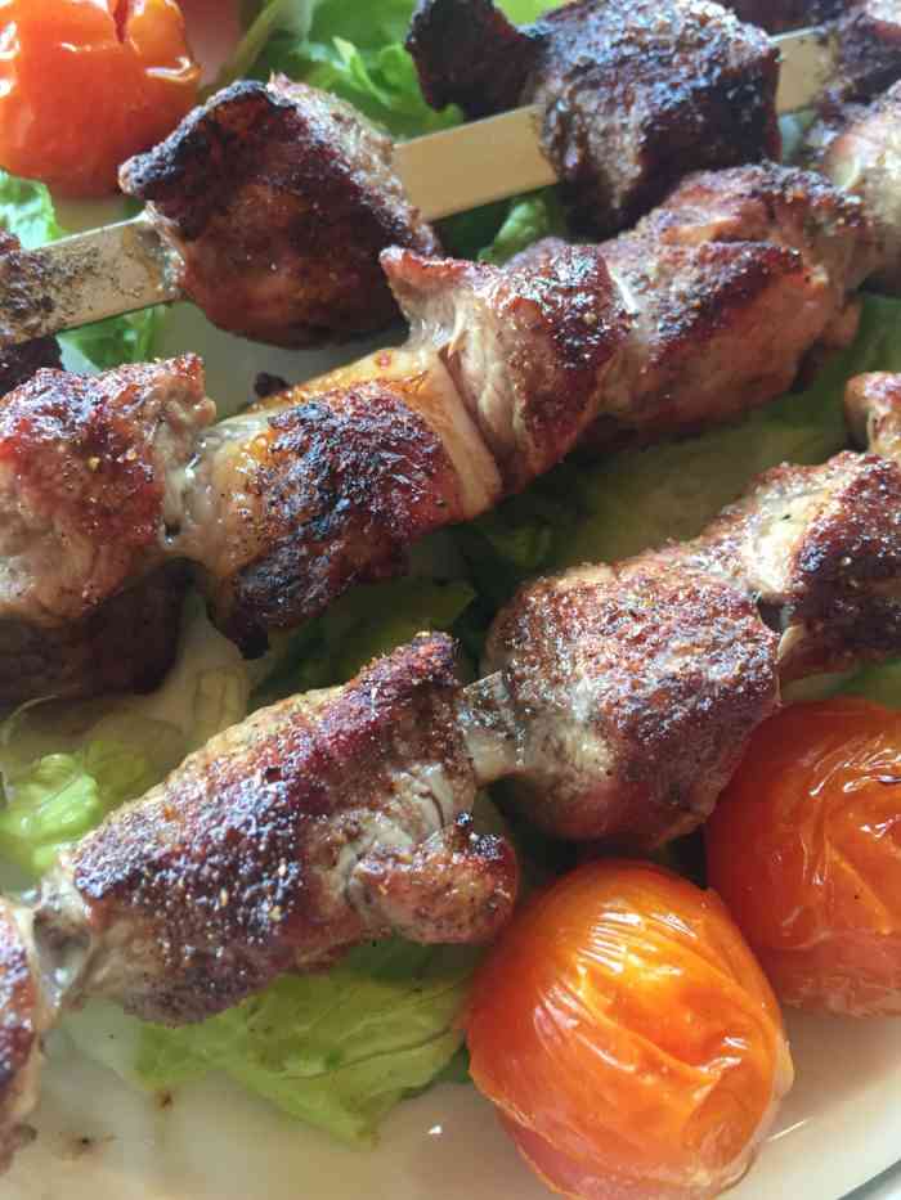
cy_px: 600
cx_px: 450
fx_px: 1006
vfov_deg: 61.7
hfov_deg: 48.2
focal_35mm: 29
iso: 100
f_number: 2.2
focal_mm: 4.15
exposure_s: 1/30
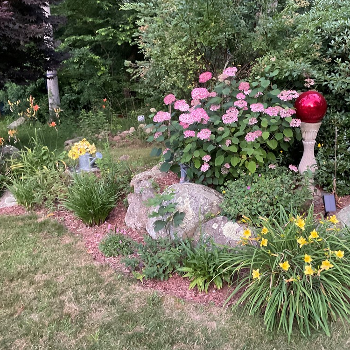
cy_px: 173
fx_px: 400
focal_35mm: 35
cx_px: 234
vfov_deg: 47.2
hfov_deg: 46.5
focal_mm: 3
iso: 320
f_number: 1.8
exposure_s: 1/54
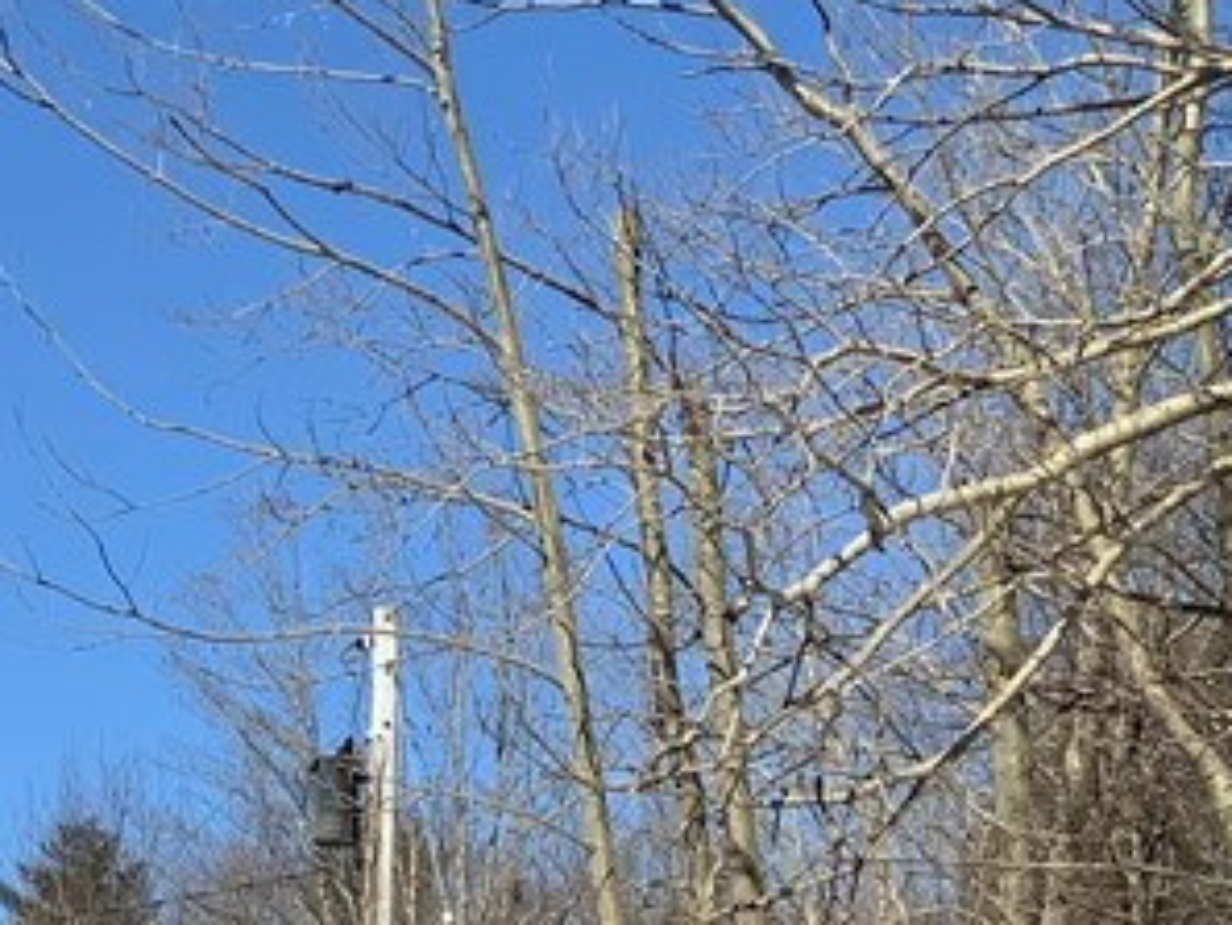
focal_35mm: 100
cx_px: 859
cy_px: 1224
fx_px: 3560
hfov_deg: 19.5
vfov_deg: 14.2
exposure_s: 1/2801
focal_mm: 3
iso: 16
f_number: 1.8
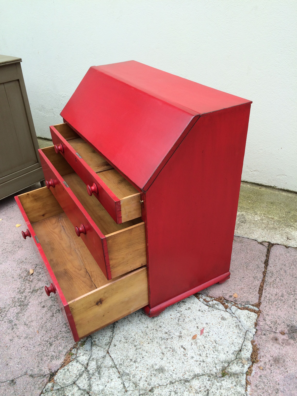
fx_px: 332
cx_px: 148
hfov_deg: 48.2
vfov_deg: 61.7
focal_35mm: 29
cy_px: 198
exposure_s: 1/306
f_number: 2.2
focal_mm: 4.15
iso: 32
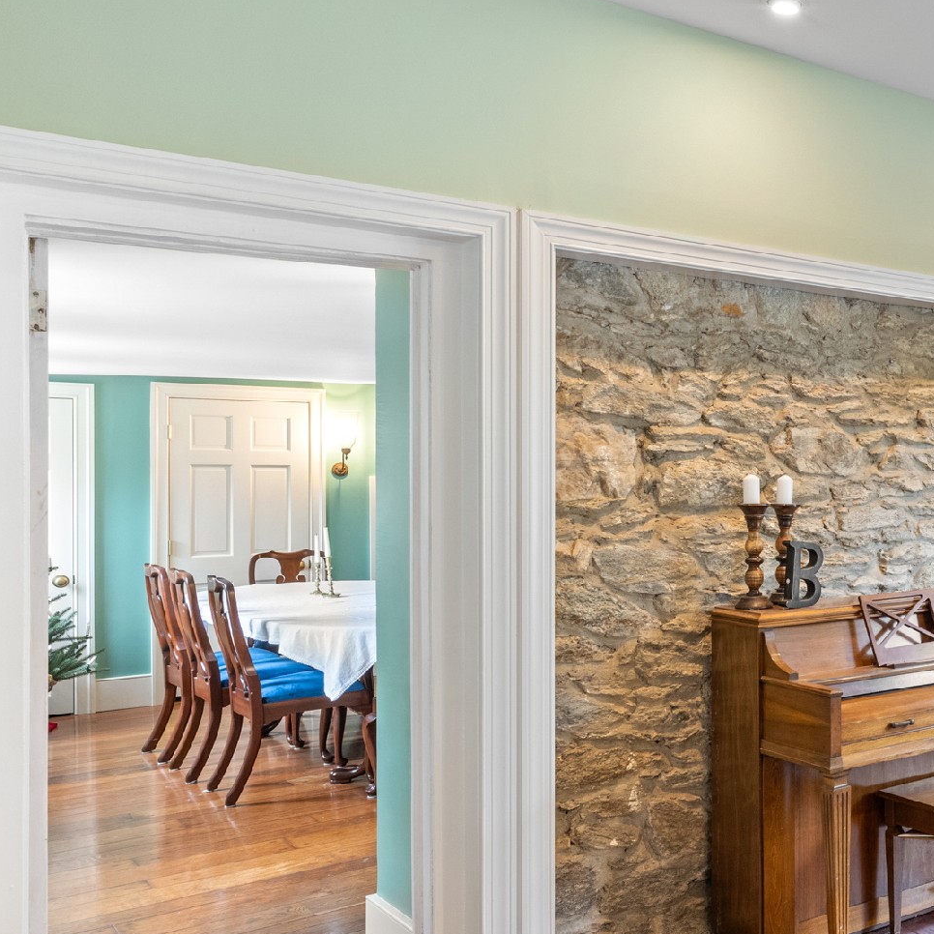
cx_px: 1114
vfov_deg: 43.8
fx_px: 1160
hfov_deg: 35.0
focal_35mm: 38
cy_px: 488
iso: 640
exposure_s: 1/2.5
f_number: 8
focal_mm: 16
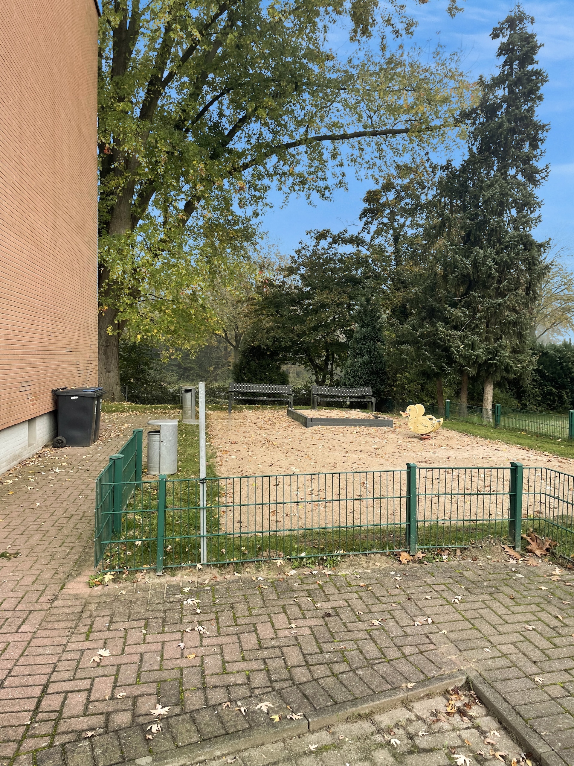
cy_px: 383
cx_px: 287
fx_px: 575
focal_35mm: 26
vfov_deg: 67.3
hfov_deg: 53.1
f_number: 1.6
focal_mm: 4.2
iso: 32
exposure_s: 1/553
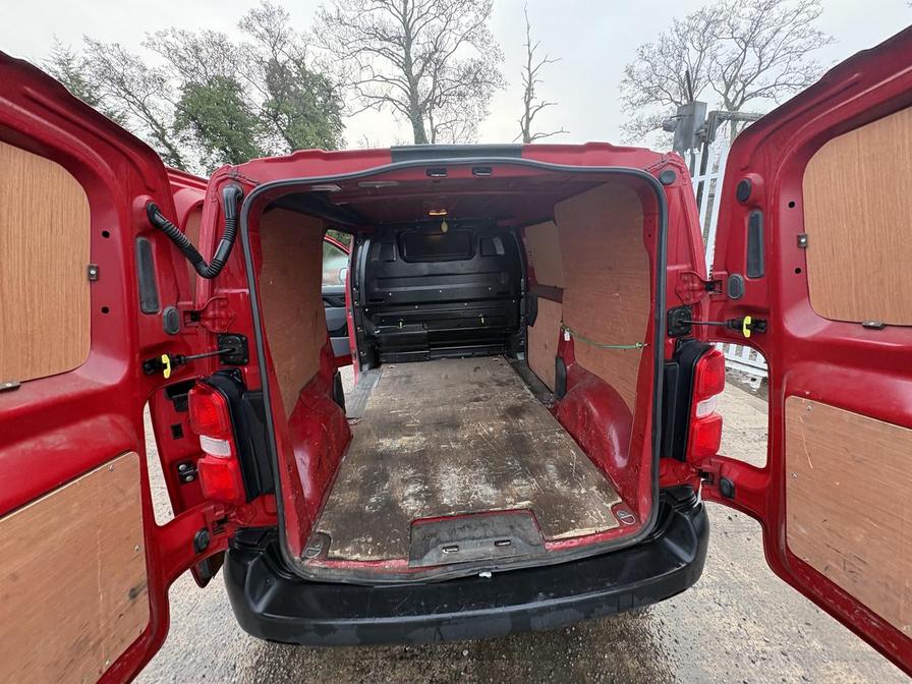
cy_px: 342
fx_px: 369
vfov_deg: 85.7
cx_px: 456
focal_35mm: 14
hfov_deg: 102.1
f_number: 2.2
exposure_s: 1/81
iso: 250
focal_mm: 2.22
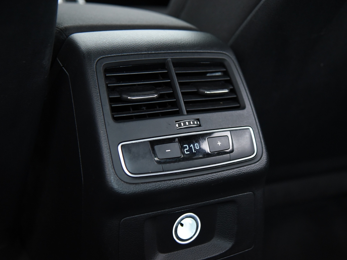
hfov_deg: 34.9
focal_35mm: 55
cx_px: 189
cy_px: 129
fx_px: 551
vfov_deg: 26.6
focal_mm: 50
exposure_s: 1/15
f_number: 4
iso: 4000
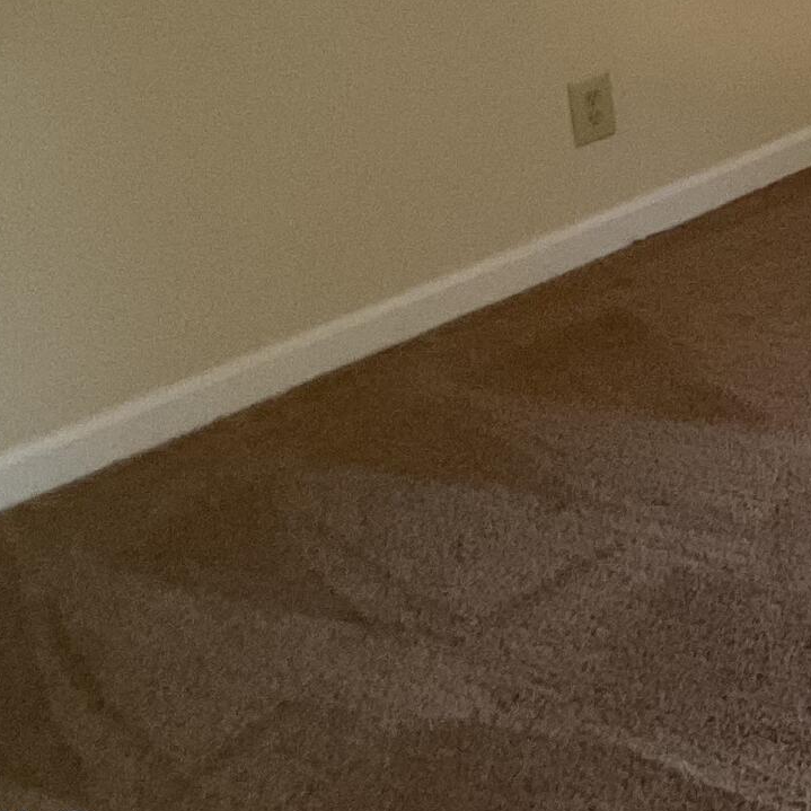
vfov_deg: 15.3
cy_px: -314
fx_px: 2836
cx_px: 1588
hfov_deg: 13.9
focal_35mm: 107
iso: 200
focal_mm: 3
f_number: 1.8
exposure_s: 1/60
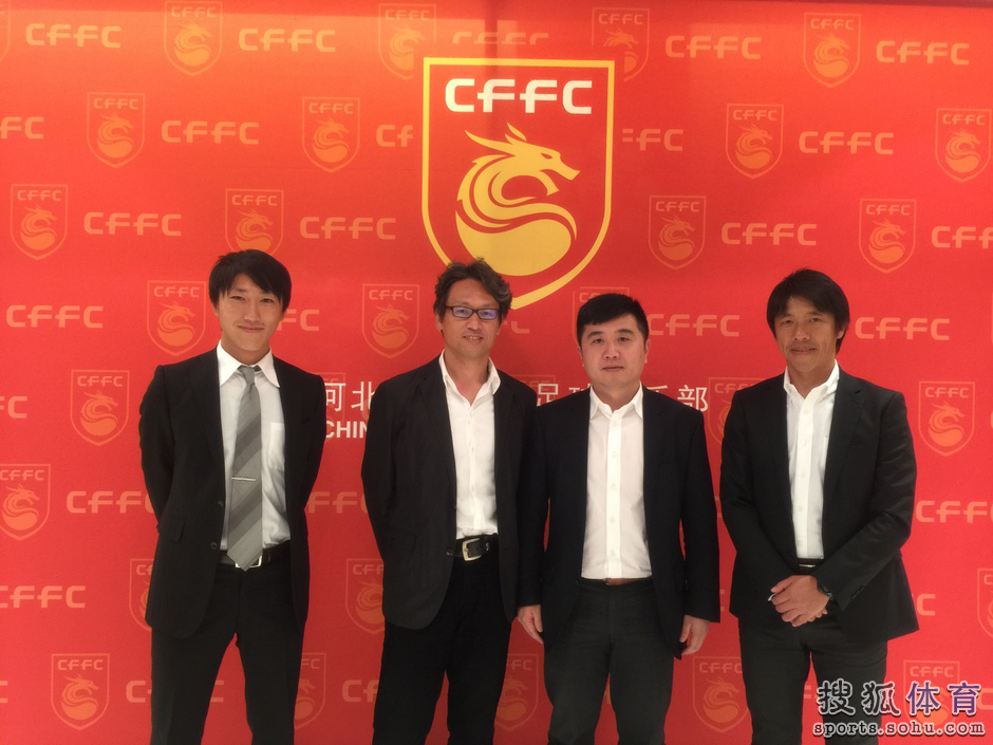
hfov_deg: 61.7
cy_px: 372
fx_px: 832
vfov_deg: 48.2
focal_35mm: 29
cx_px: 496
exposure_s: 1/10
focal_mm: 4.15
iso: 100
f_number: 2.2
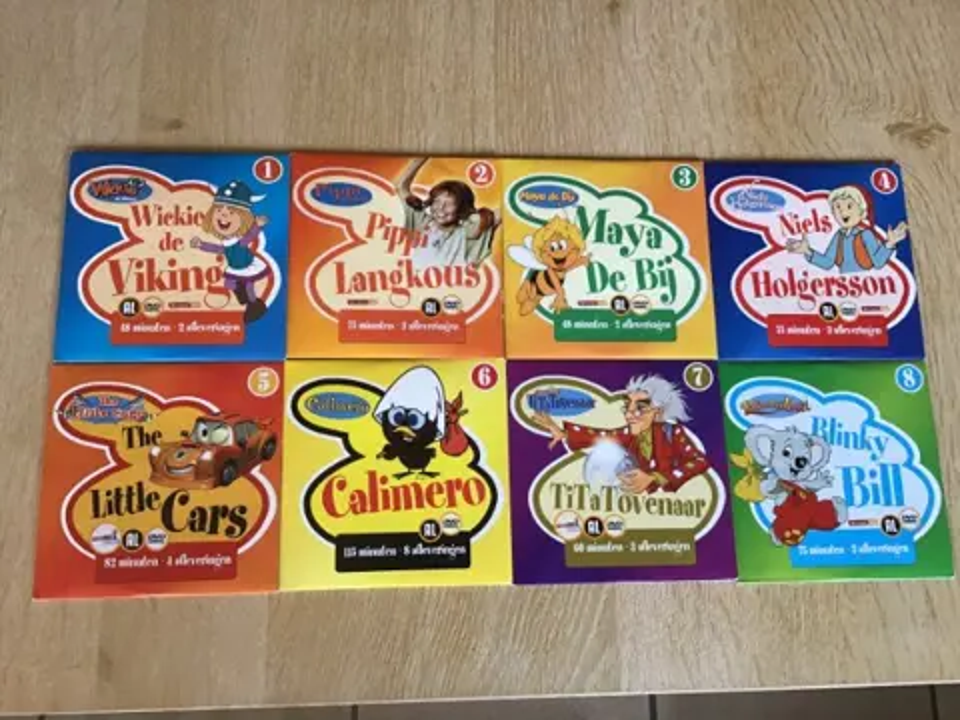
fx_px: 860
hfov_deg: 58.4
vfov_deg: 45.4
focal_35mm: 31
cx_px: 480
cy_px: 360
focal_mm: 3.3
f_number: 2.4
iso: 40
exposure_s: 1/33
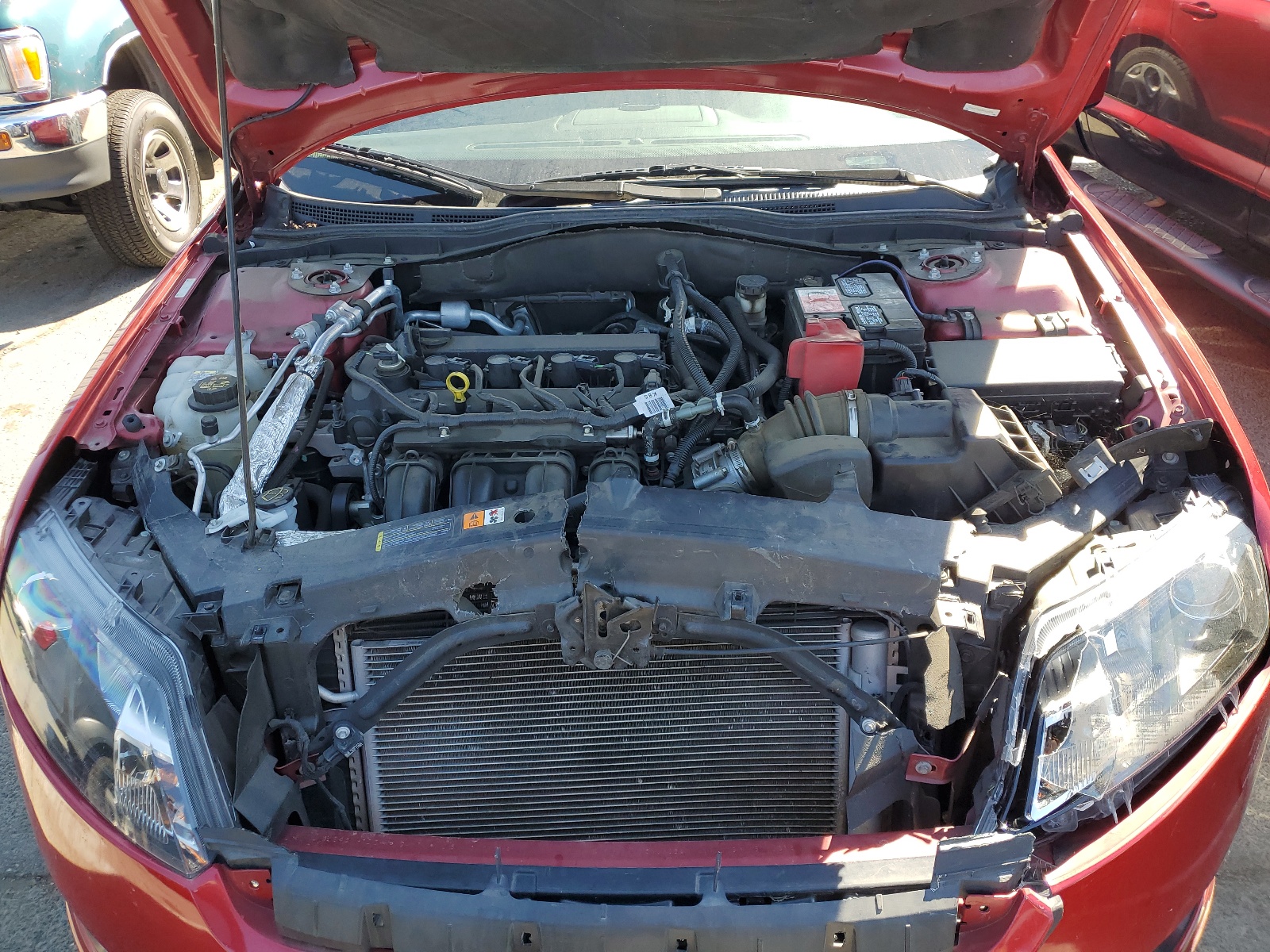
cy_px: 476
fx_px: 954
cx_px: 635
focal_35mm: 26
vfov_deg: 53.1
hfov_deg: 67.3
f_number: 1.5
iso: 50
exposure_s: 1/417
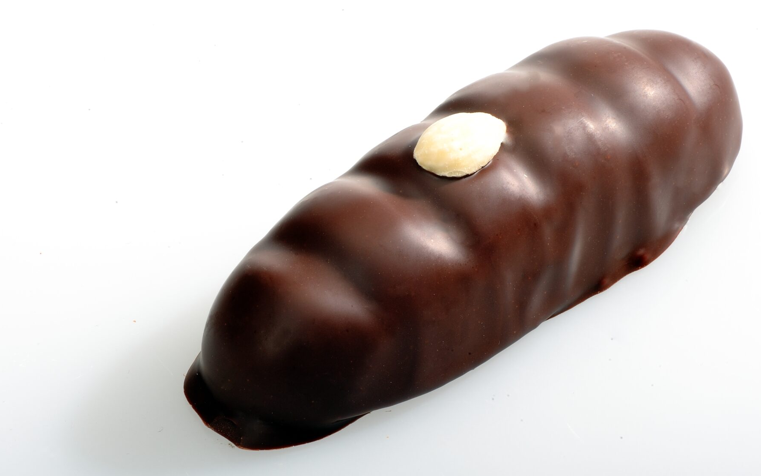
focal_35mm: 154
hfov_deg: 13.6
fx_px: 3194
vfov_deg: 8.5
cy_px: 244
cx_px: 430
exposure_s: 1/200
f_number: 36
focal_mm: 105
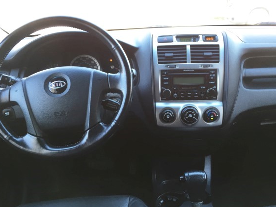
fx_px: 263
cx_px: 151
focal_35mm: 33
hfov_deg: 55.2
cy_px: 115
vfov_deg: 42.9
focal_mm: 4.15
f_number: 2.2
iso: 32
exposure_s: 1/30
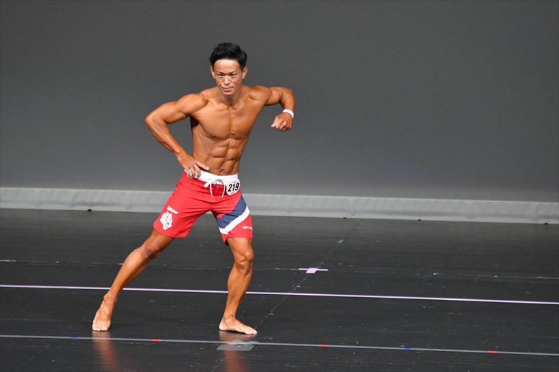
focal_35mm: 375
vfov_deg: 3.7
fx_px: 5820
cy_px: 186
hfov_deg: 5.5
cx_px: 280
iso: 5000
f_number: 5.6
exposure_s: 1/400
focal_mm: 250
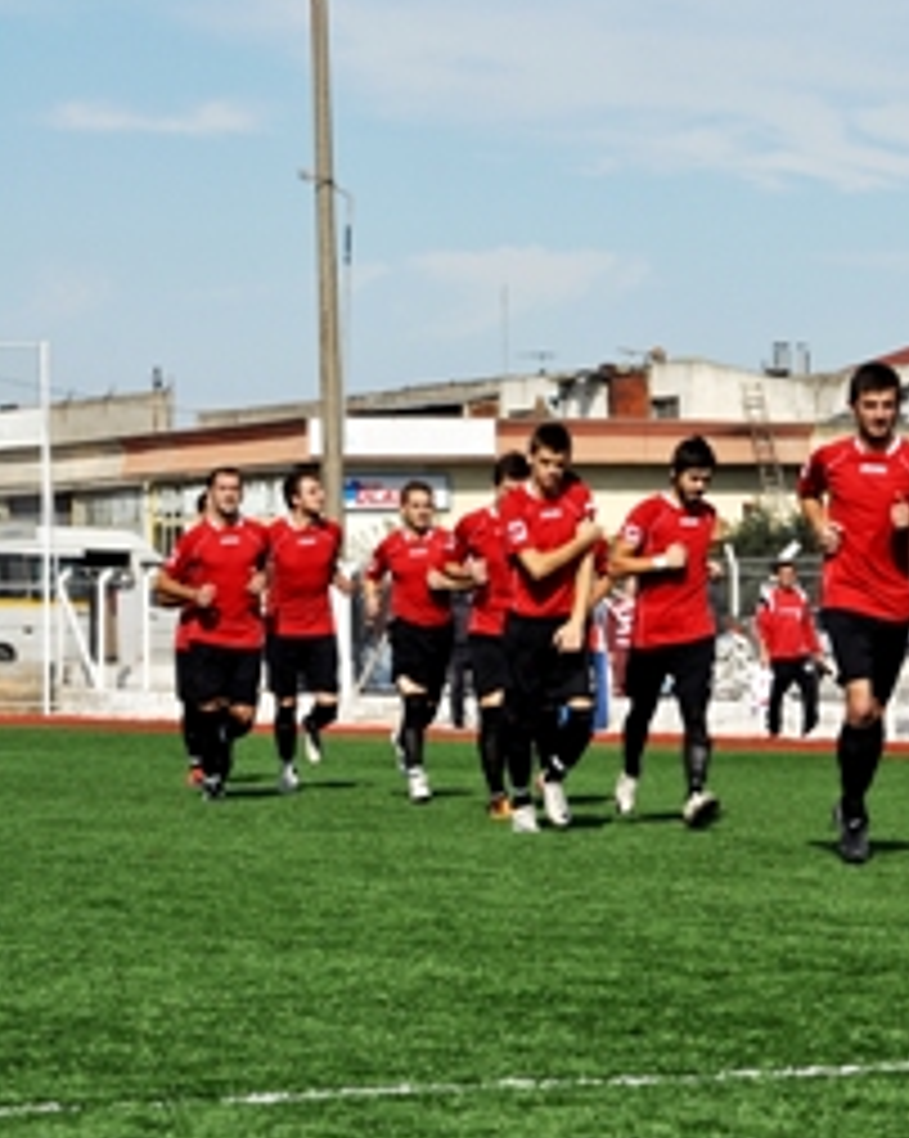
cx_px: 862
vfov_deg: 12.9
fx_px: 5050
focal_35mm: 150
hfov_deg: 10.2
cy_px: 571
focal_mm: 70
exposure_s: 1/1000
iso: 200
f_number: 8
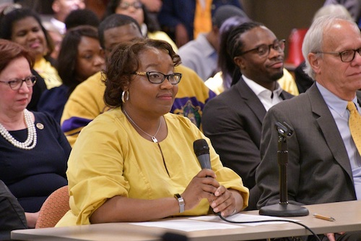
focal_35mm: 240
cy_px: 120
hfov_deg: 8.6
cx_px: 180
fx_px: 2406
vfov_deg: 5.7
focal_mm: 160
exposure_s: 1/125
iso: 9000
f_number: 6
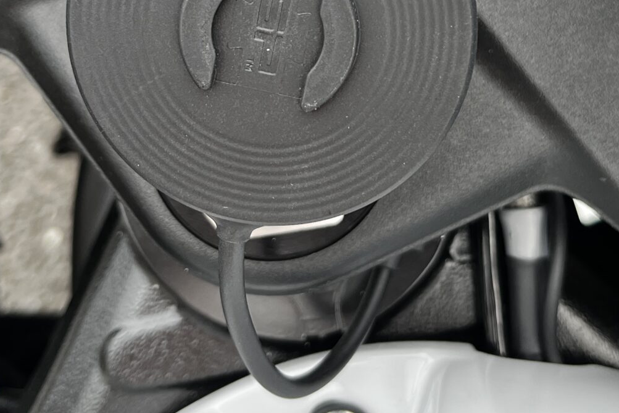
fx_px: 1187
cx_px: 341
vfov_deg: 19.0
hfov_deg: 29.2
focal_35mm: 69
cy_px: -30
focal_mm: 5.1
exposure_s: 1/456
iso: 50
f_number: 1.6
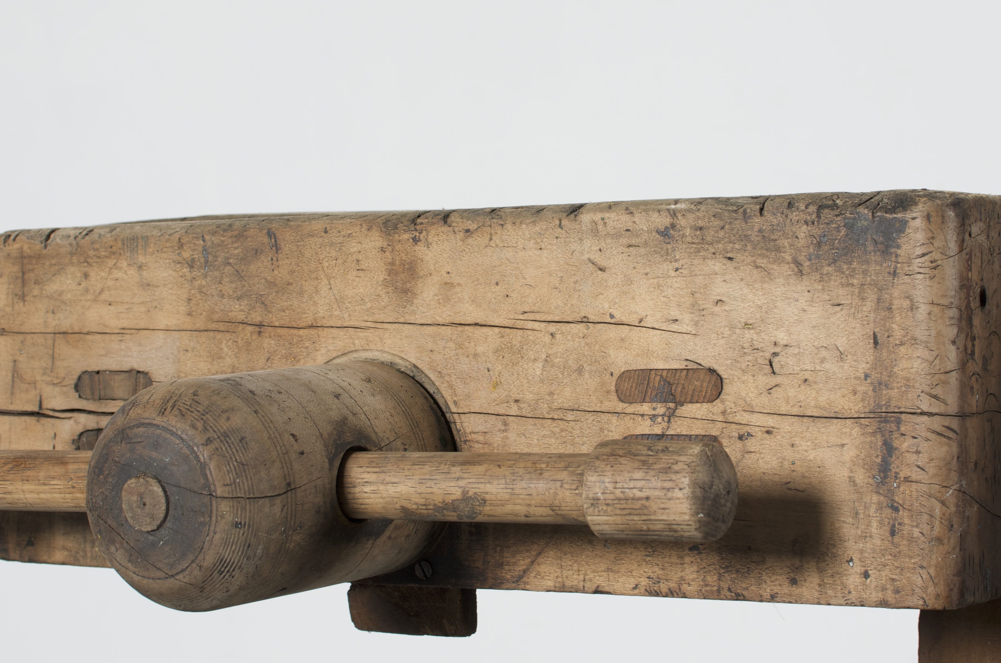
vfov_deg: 17.5
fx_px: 2157
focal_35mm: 78
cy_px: 312
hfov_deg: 26.1
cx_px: 497
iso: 100
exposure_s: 1/125
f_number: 6.3
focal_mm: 35
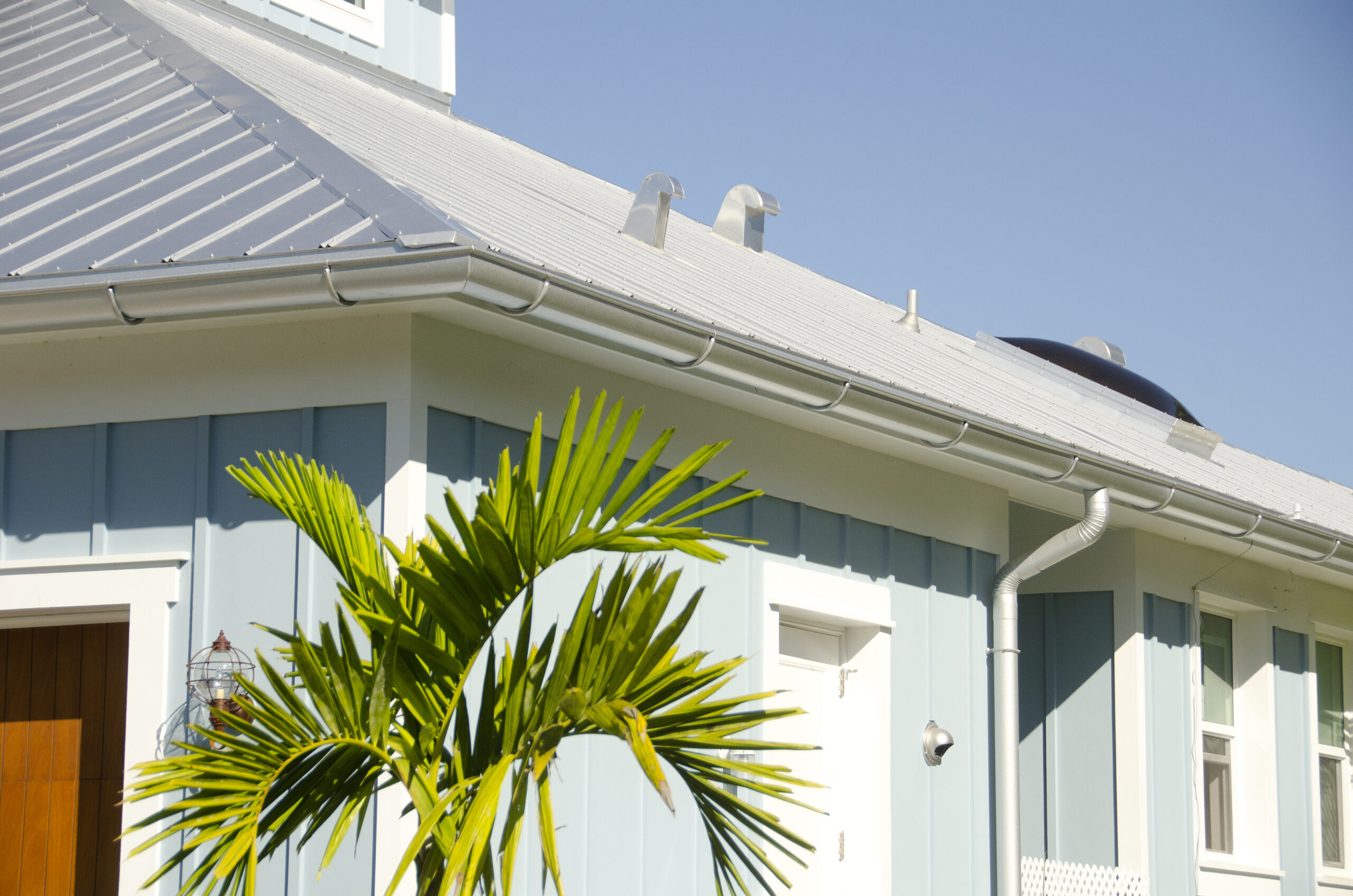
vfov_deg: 14.0
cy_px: 448
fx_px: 3657
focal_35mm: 98
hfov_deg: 21.0
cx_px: 676
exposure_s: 1/2000
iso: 400
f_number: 5.6
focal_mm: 65
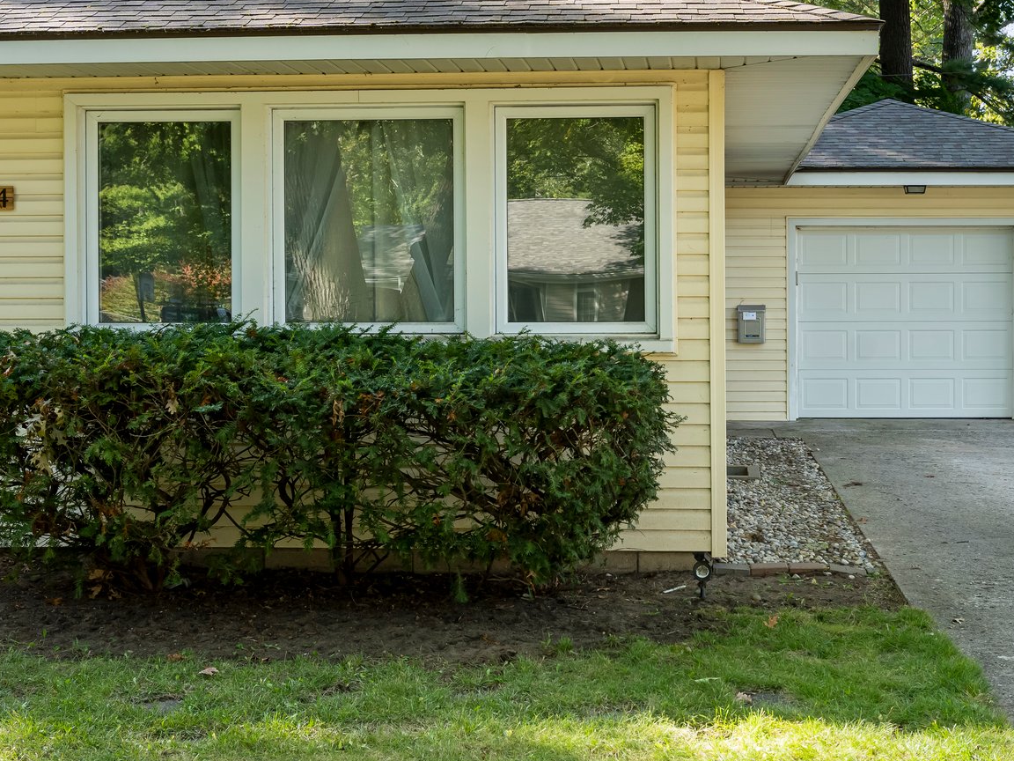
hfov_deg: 35.4
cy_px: 311
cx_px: 627
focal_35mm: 54
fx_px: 1583
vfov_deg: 27.0
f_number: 5.6
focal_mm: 31.6
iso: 250
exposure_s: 1/100
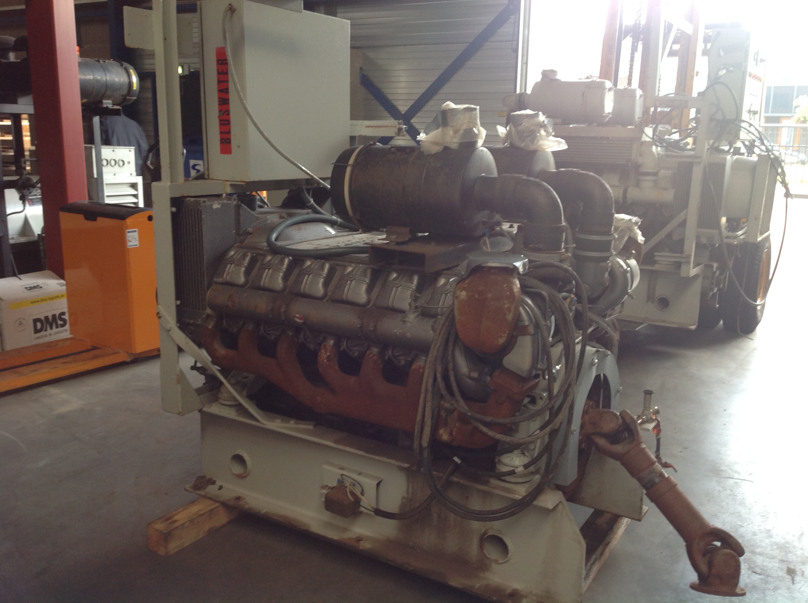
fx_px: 816
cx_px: 404
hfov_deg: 52.7
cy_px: 302
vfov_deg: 40.6
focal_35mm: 35
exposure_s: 1/30
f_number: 2.4
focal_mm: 4.28
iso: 64
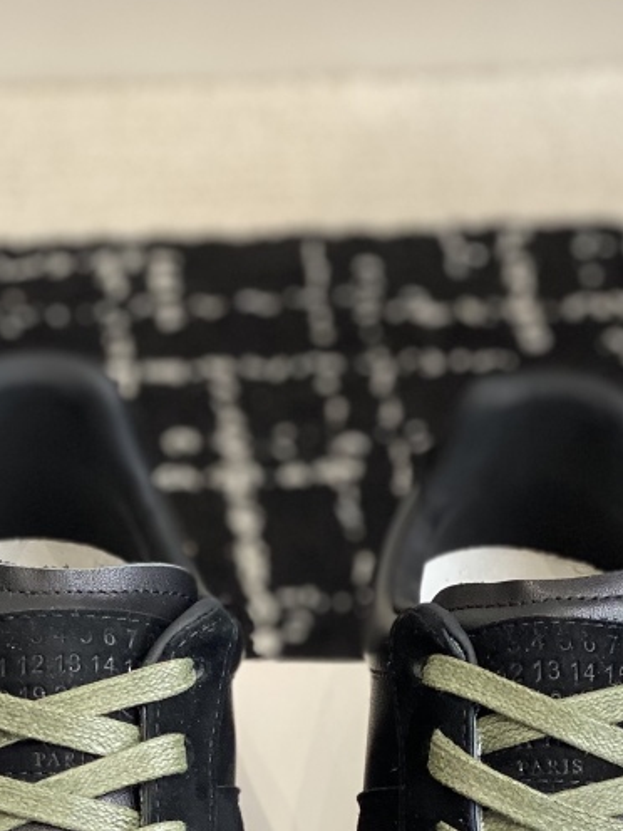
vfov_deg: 12.9
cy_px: 886
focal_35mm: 151
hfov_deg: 9.8
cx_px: 288
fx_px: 3623
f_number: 2
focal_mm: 6
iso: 32
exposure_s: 1/122
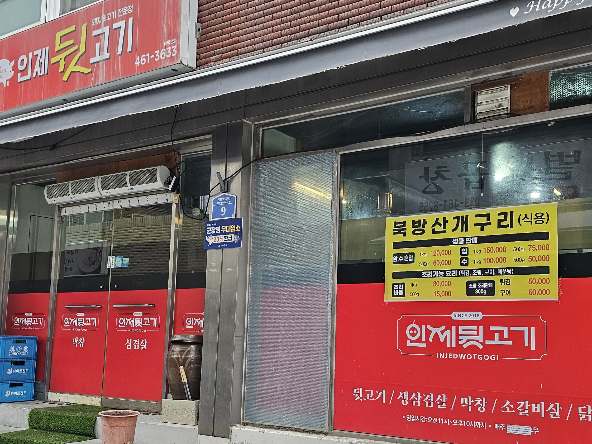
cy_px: 259
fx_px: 701
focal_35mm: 41
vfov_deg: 35.1
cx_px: 340
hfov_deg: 45.6
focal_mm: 6.3
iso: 80
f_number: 1.7
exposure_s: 1/120
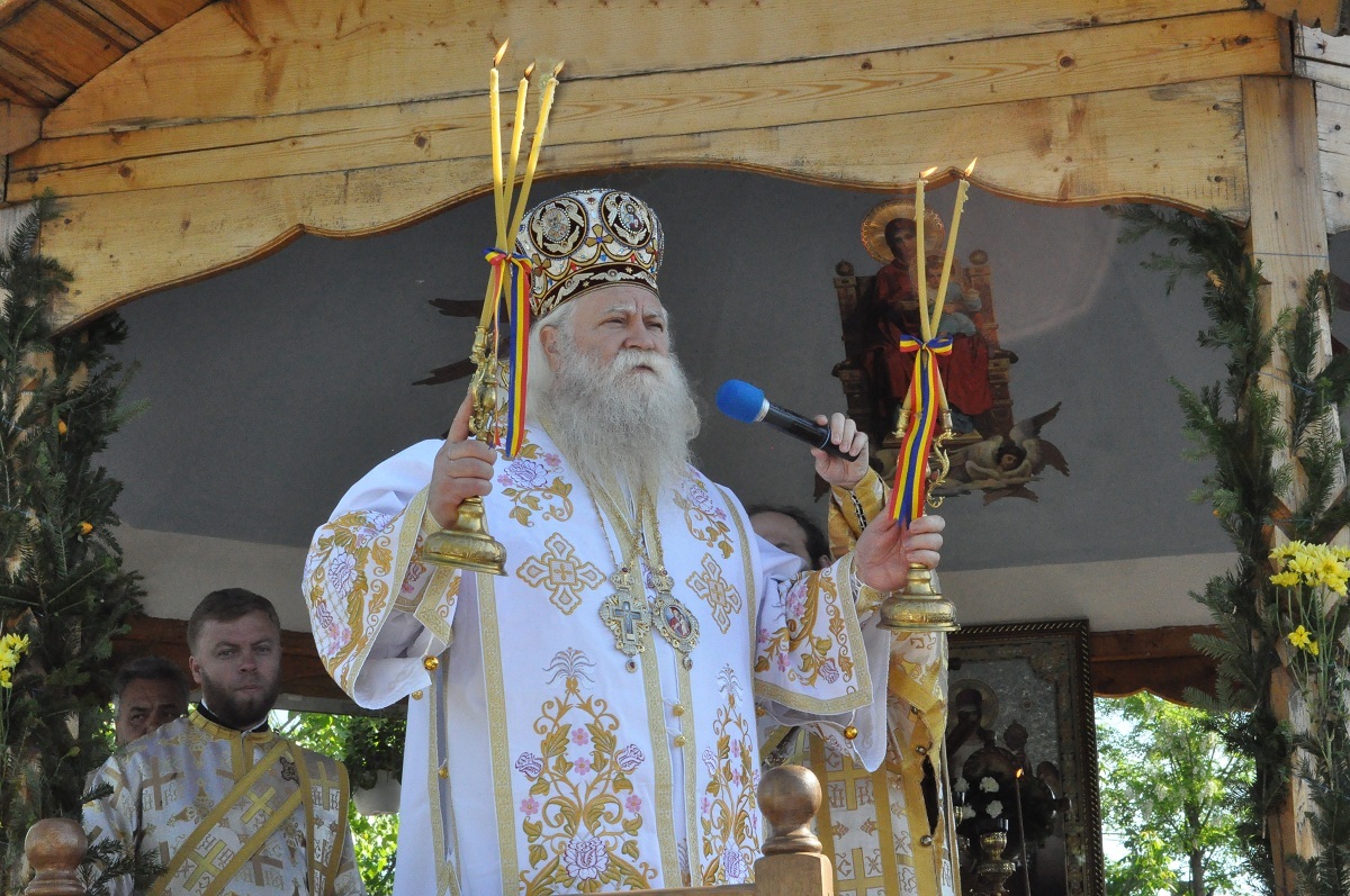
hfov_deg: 26.0
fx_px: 2921
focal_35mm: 78
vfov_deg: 17.4
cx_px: 675
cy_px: 448
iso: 3200
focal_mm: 52
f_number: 18
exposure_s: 1/320
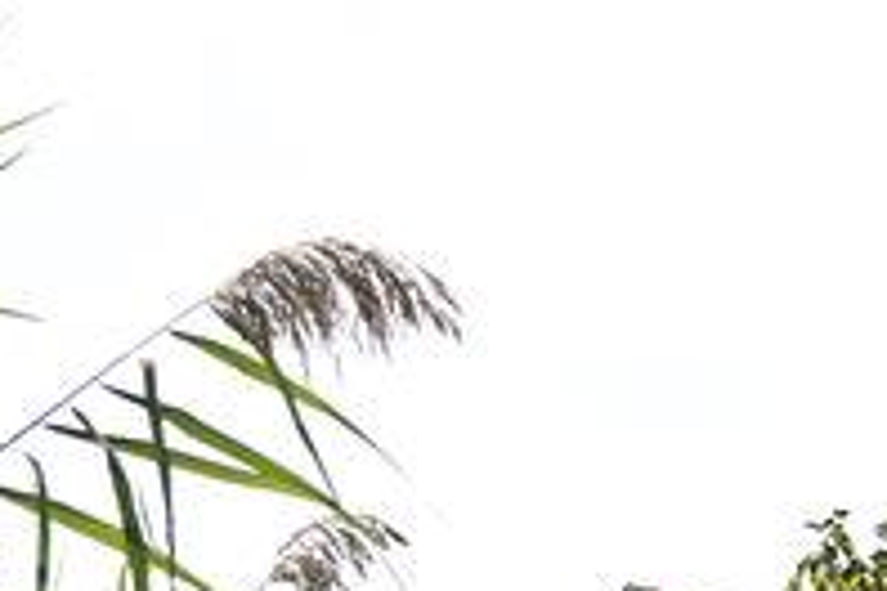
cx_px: 1707
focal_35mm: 186
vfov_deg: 7.0
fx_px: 4582
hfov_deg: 10.3
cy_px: 1386
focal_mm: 36
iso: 250
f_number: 3.5
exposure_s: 1/2500
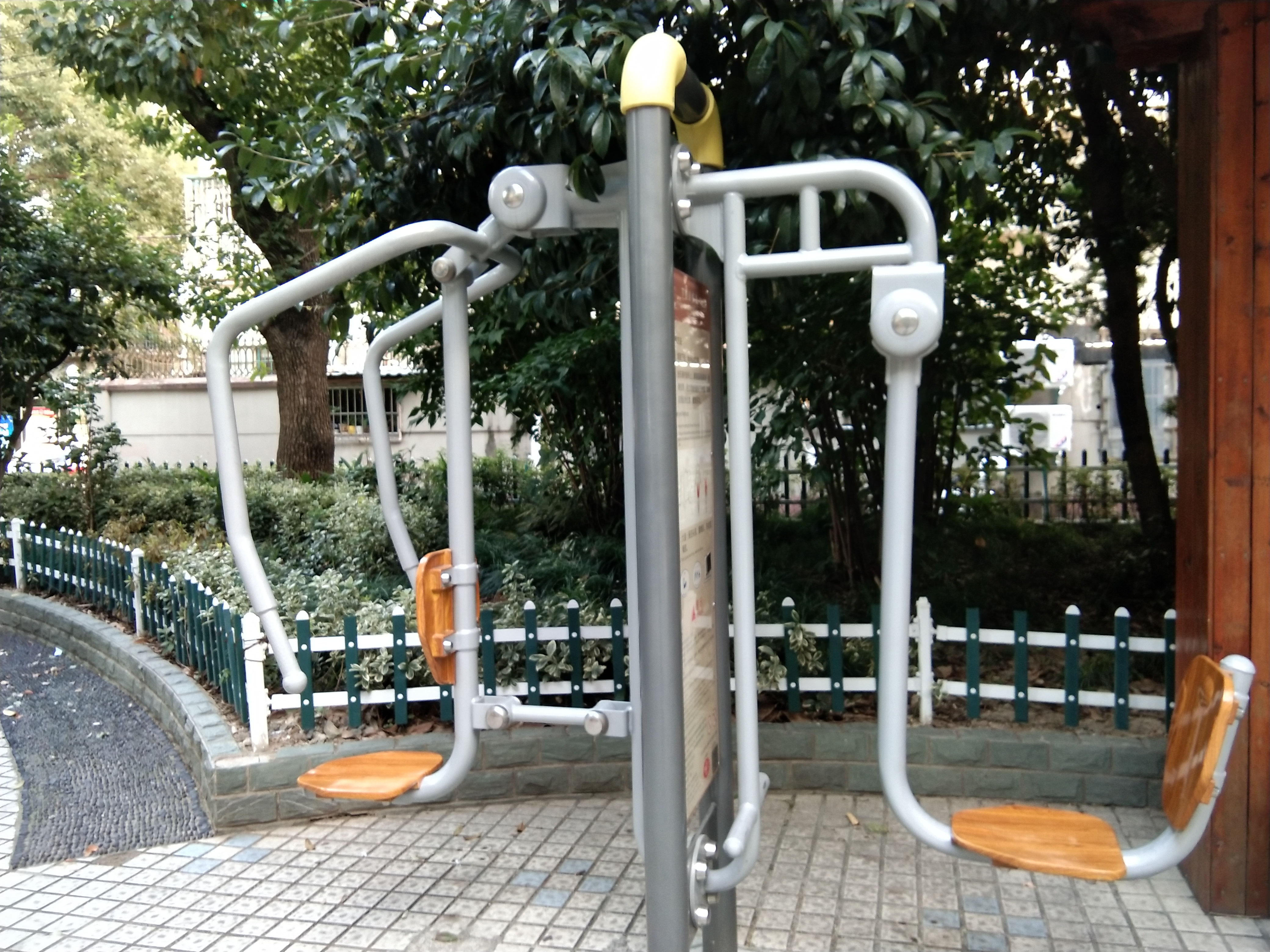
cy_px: 476
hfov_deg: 58.4
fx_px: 1137
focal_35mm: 31
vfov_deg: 45.4
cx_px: 635
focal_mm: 3.69
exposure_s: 1/50
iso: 160
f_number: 2.2
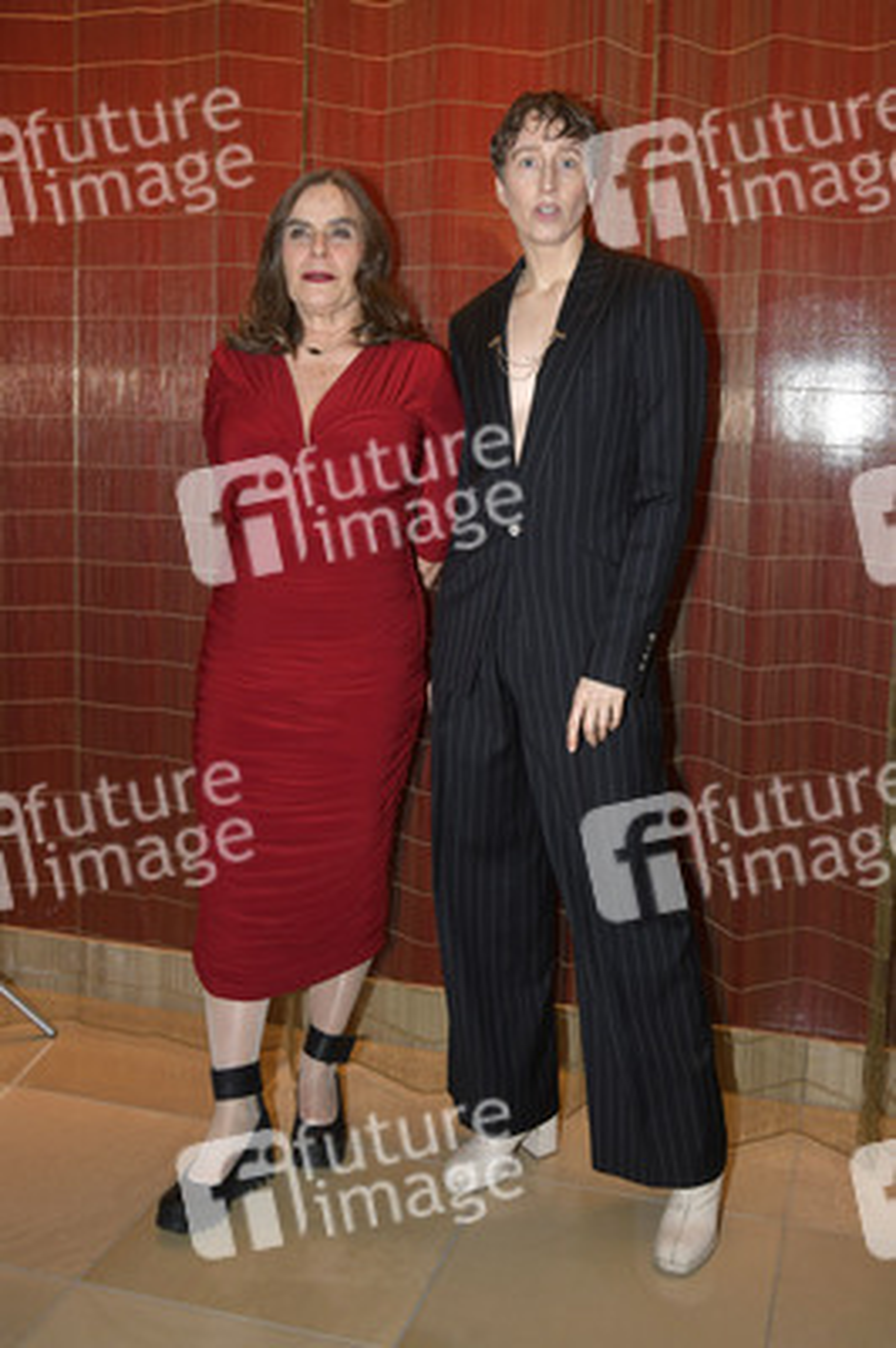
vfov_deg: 60.3
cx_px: 448
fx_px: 1159
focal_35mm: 31
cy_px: 674
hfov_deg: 42.3
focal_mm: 31
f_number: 5.6
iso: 640
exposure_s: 1/200
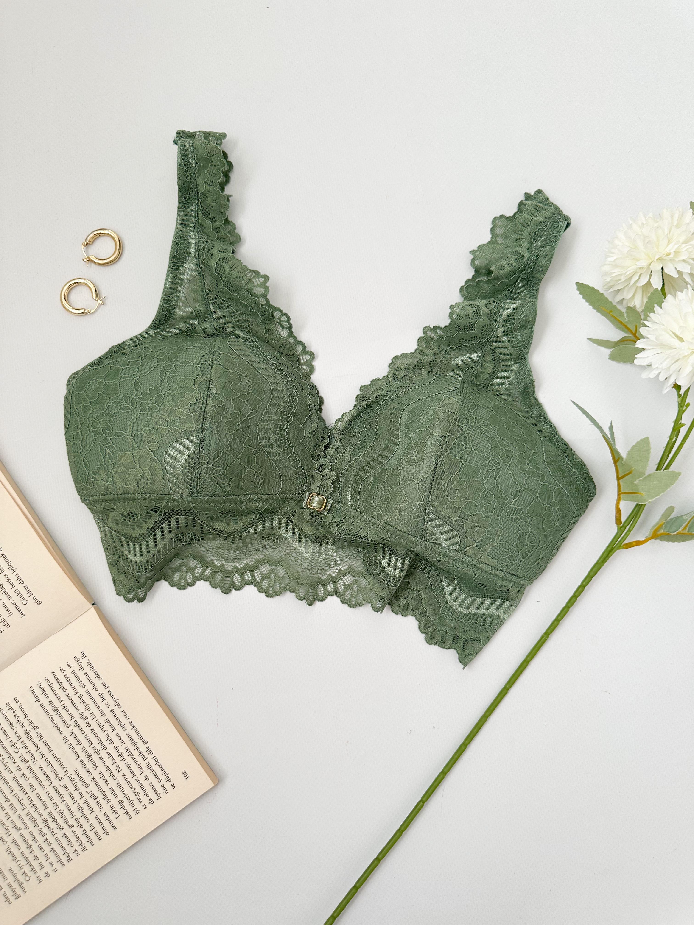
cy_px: 462
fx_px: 642
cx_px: 347
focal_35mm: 24
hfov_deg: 56.8
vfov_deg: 71.6
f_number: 1.78
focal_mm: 6.86
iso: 100
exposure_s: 1/121
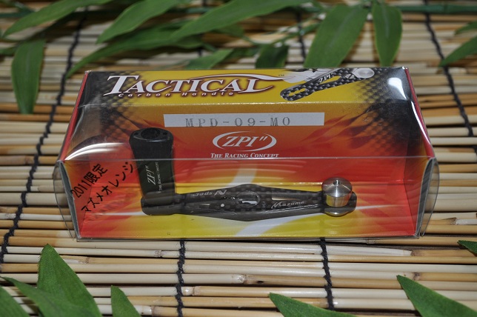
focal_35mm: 54
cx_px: 238
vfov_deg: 25.0
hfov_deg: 36.9
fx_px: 715
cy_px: 158
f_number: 5.6
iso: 200
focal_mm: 36
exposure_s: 1/30
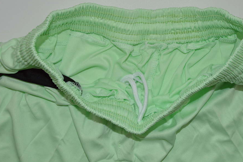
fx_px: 371
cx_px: 145
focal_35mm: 55
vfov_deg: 24.5
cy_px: 65
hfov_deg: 36.2
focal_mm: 30
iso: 400
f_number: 14
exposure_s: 1/200
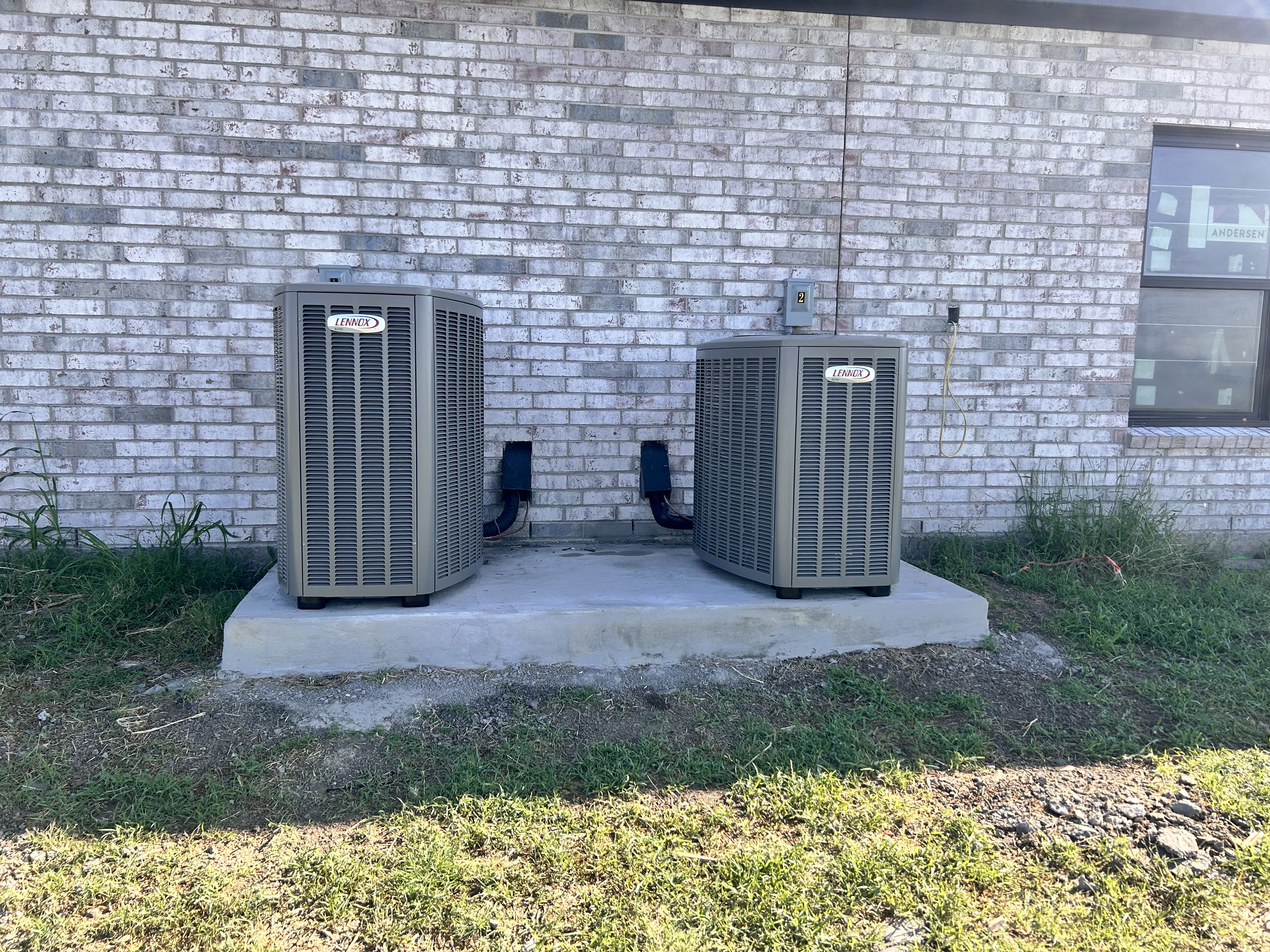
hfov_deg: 67.3
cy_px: 476
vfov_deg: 53.1
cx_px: 635
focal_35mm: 26
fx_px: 954
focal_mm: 5.7
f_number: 1.5
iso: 50
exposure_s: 1/1147
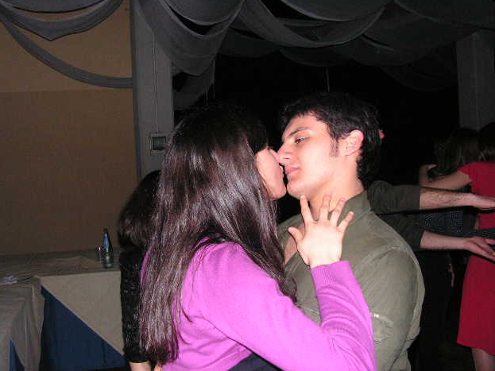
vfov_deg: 38.7
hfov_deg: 50.1
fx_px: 529
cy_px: 187
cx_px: 247
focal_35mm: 37
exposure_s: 1/40
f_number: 3.2
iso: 200
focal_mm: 6
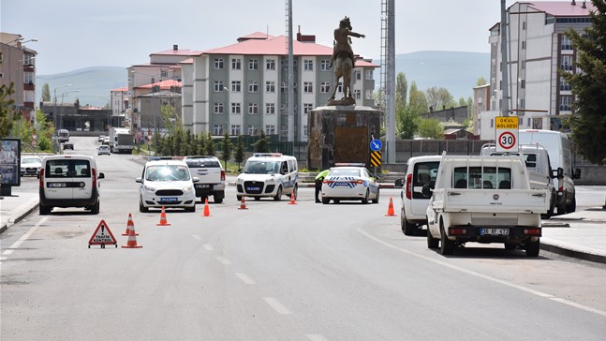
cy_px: 178
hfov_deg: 15.1
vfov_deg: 8.5
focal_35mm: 142
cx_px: 303
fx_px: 2282
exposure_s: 1/1000
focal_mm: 90
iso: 250
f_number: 8
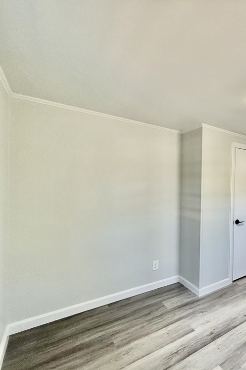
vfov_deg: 84.0
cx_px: 252
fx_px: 205
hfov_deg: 49.1
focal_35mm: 20
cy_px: 189
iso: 200
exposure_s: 1/120
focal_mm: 2.22
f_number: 2.2
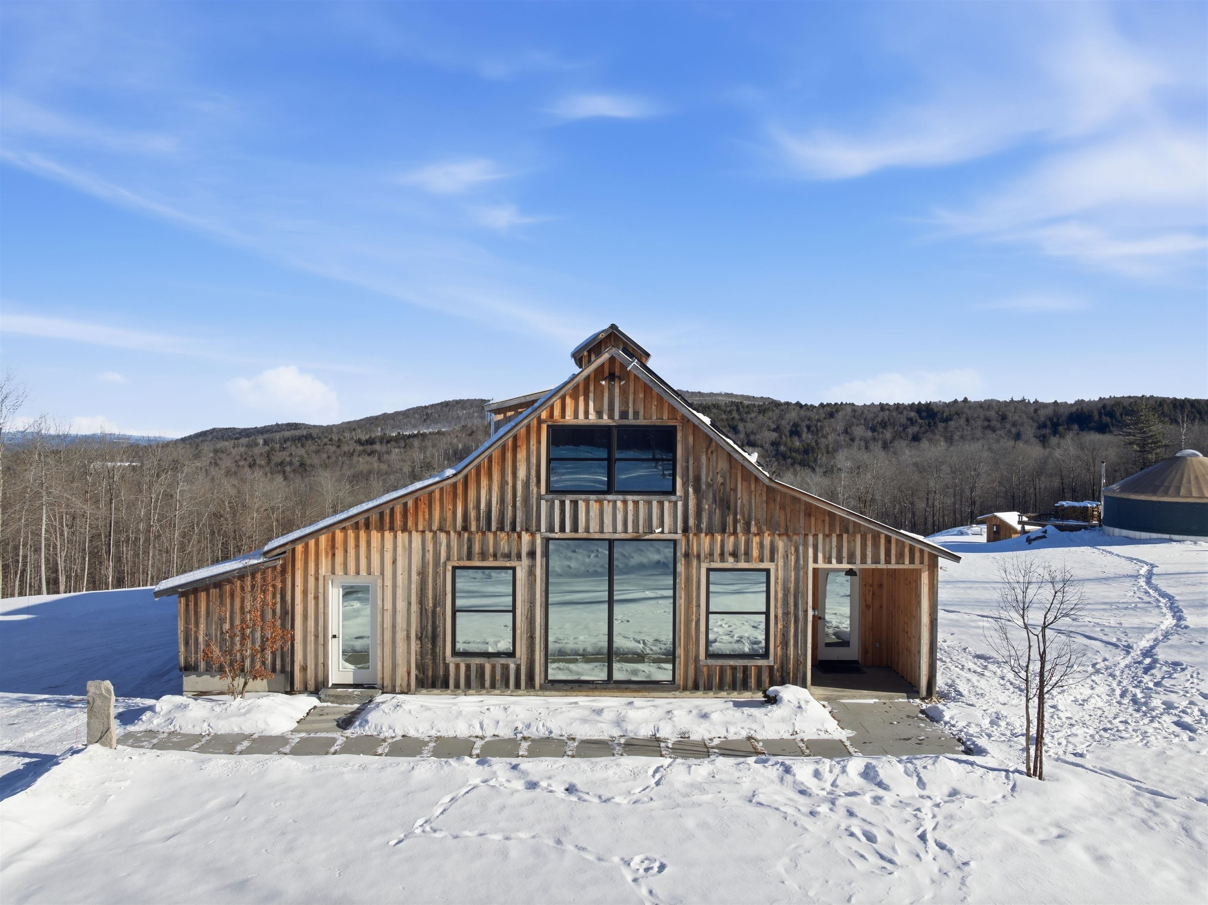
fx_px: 837
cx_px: 604
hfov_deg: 71.6
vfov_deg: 56.8
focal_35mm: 24
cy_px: 452
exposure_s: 1/120
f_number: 6.3
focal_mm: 12.3
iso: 100
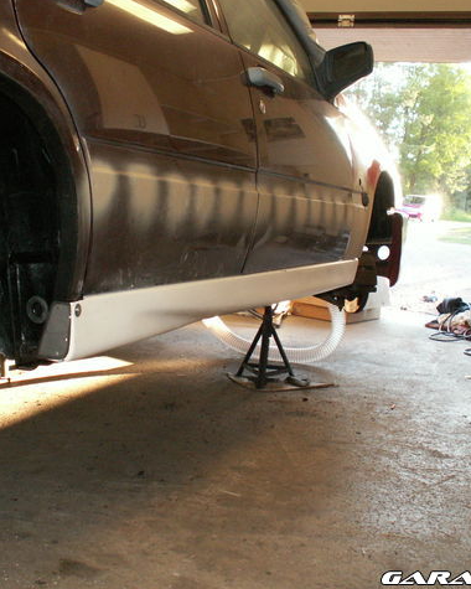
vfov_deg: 40.3
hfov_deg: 32.7
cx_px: 197
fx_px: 802
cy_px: 293
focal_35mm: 46
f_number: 2.8
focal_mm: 5.86
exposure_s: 1/40
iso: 160
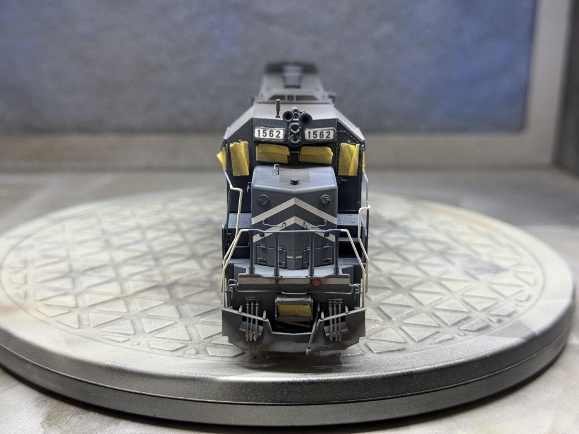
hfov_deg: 39.7
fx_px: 803
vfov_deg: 30.3
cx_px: 290
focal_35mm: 48
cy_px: 217
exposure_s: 1/72
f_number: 1.78
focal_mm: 6.76
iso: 100
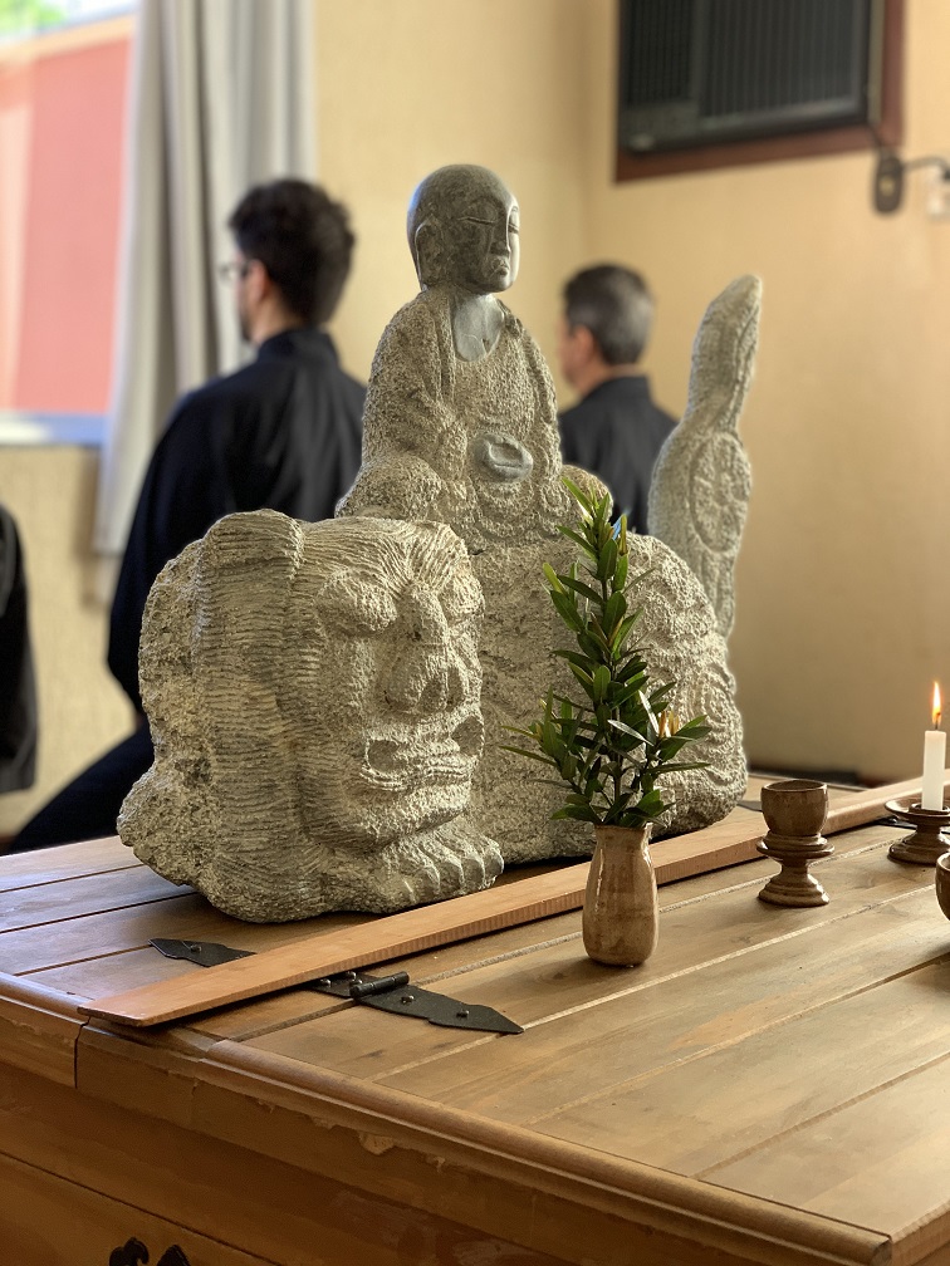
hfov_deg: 28.0
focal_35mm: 52
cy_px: 633
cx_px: 475
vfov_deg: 36.8
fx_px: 1903
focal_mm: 6
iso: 80
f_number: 2.4
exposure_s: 1/122
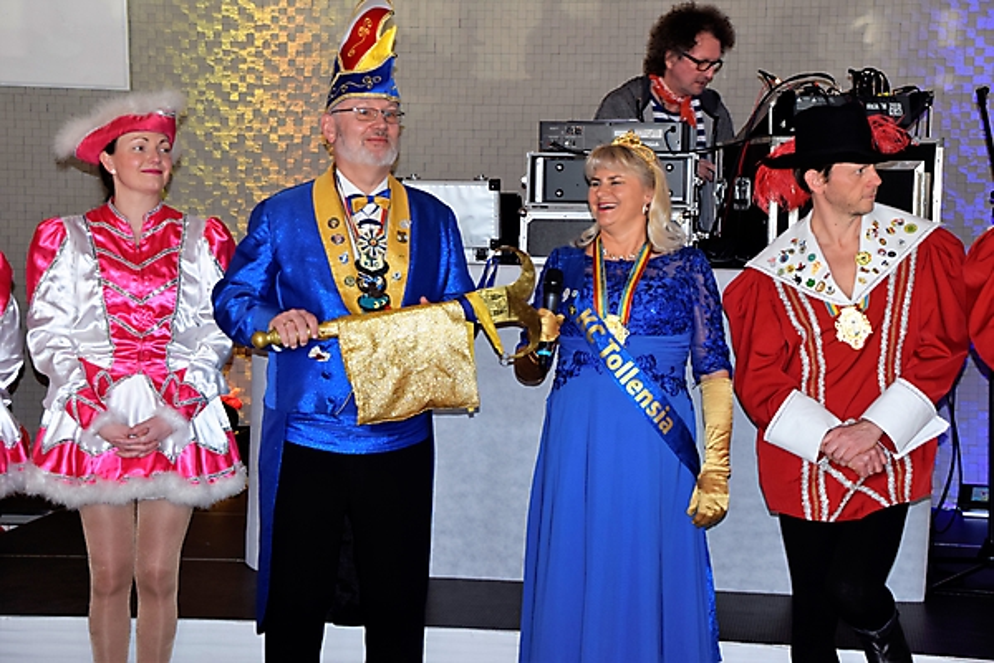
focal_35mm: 90
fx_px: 2485
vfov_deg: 15.2
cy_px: 332
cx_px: 497
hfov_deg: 22.6
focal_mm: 60
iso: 800
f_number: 5.3
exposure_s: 1/60
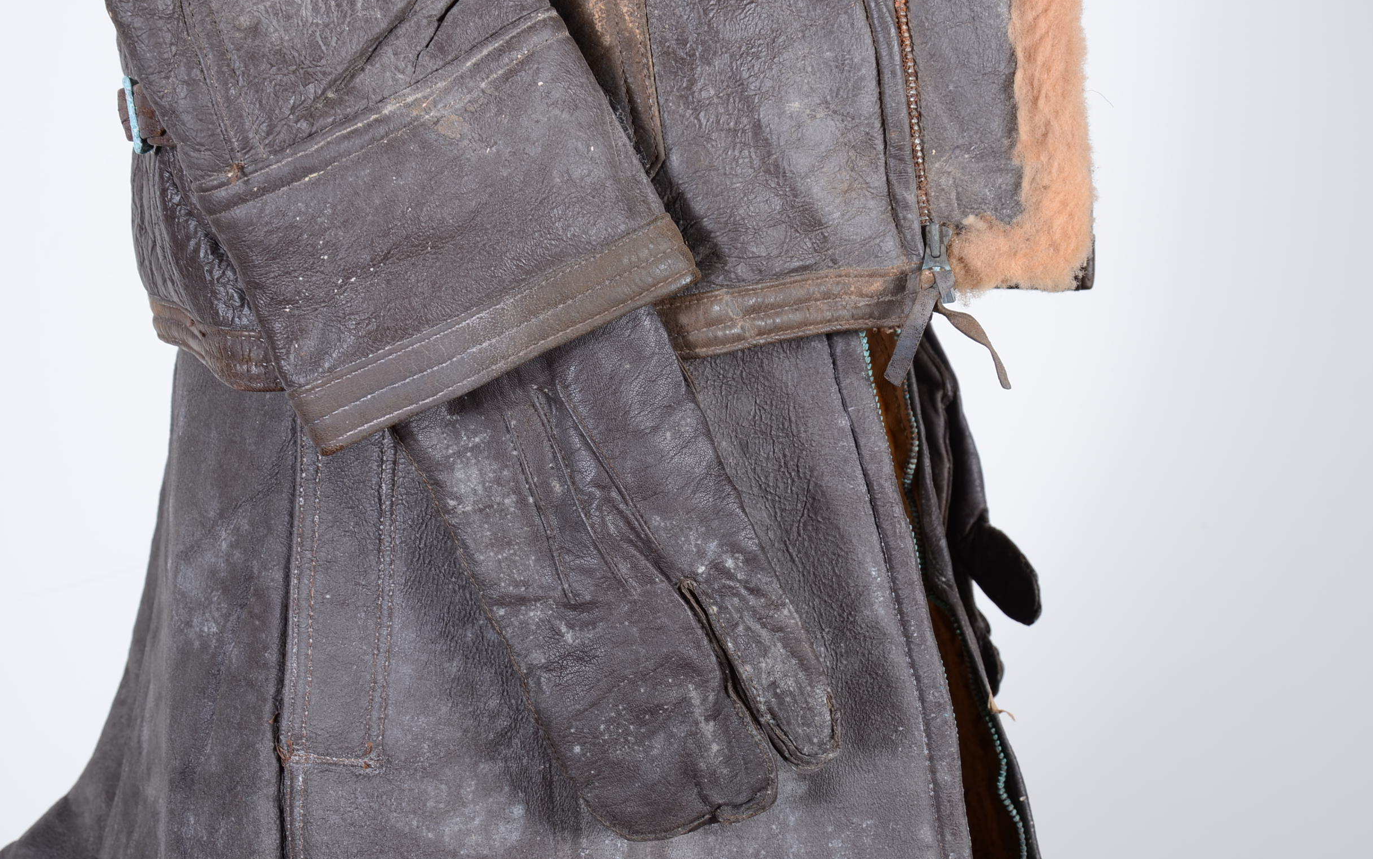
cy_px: 440
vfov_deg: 21.0
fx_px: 2320
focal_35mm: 62
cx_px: 683
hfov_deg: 33.0
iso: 100
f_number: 9
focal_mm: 40
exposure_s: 1/125
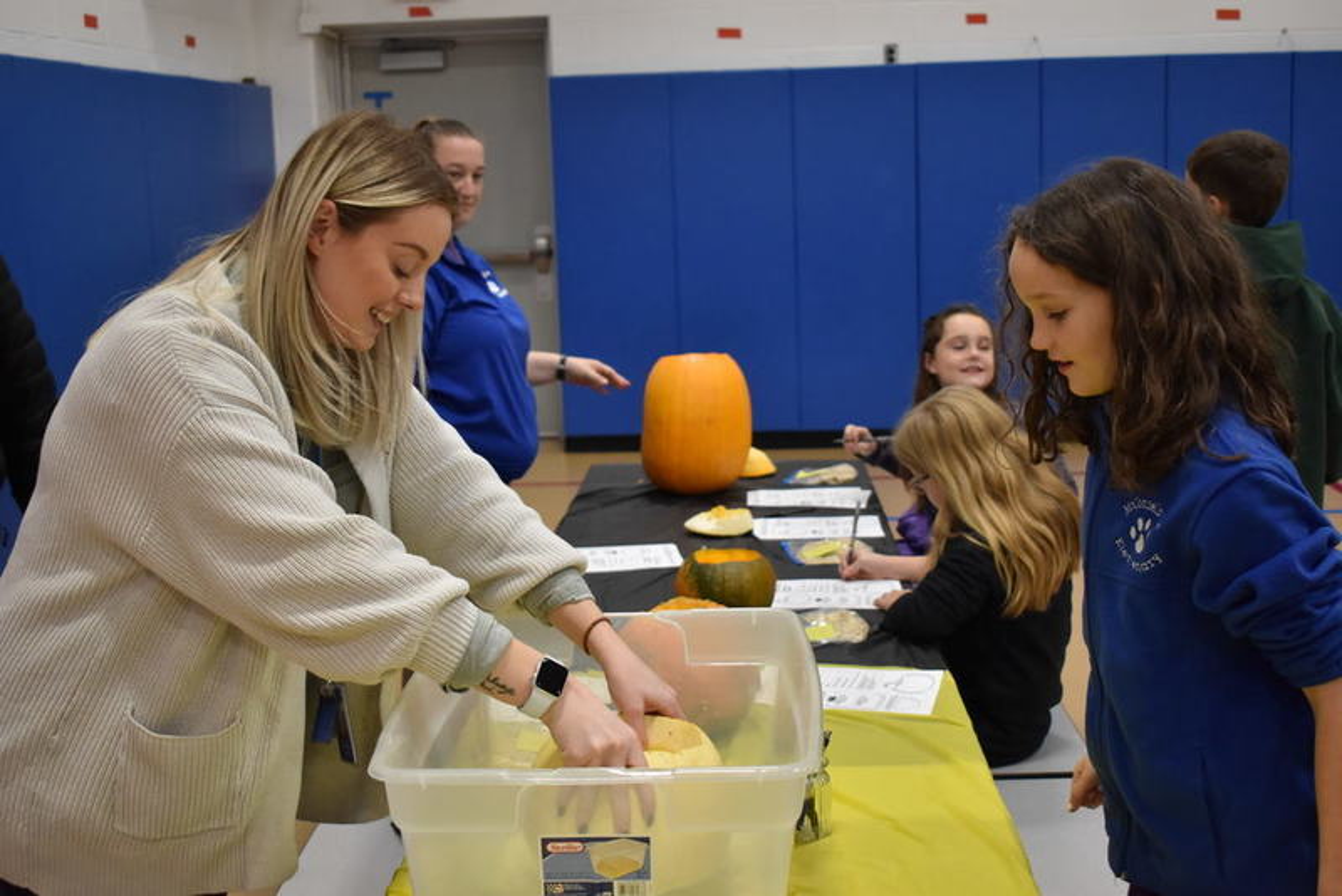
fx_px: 1790
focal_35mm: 48
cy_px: 448
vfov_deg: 28.1
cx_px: 671
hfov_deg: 41.1
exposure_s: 1/125
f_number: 4.5
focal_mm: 32
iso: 1100
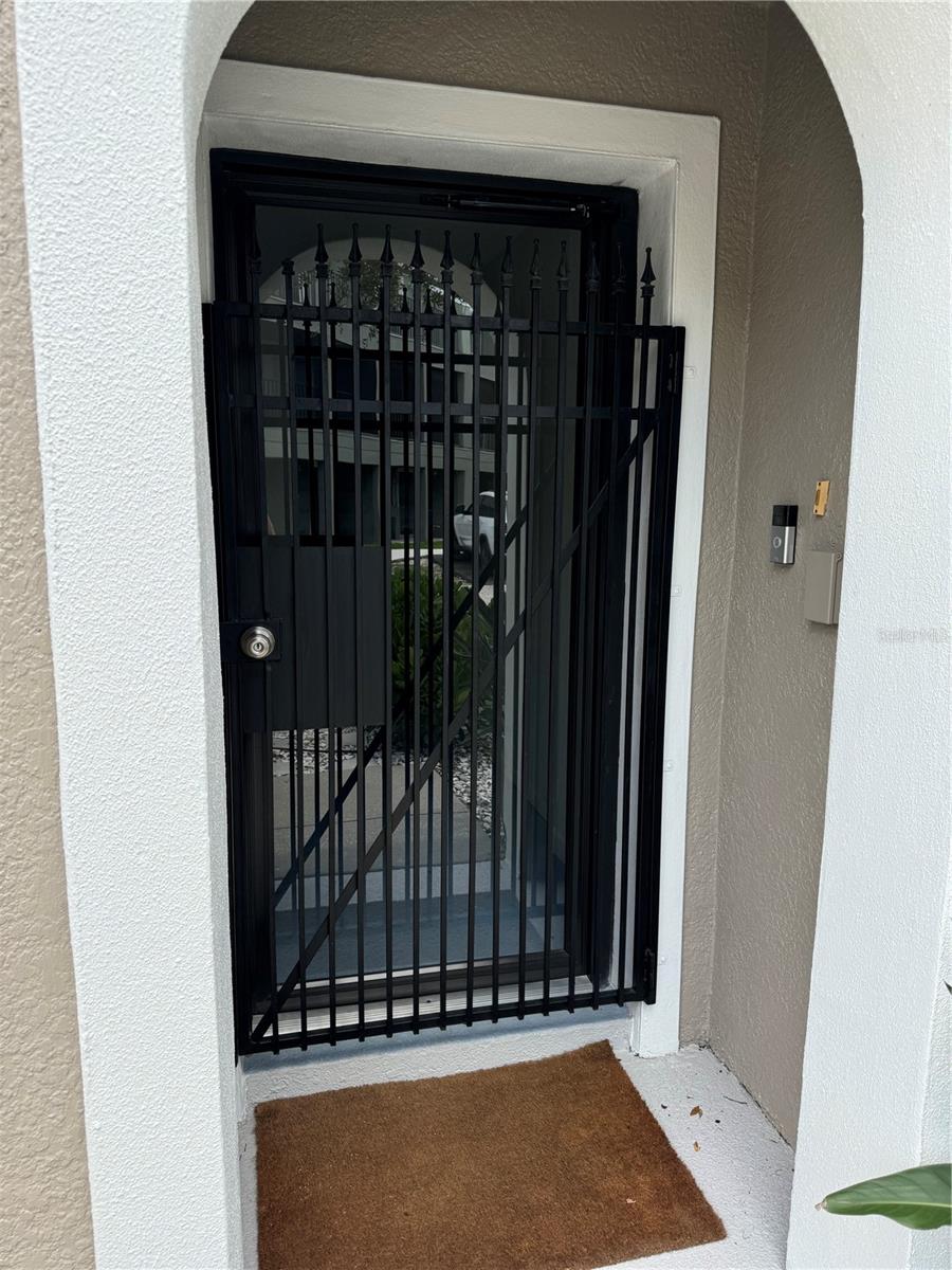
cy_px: 635
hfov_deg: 56.8
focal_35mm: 24
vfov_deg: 71.6
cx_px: 476
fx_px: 880
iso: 80
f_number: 1.78
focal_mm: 6.76
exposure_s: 1/604
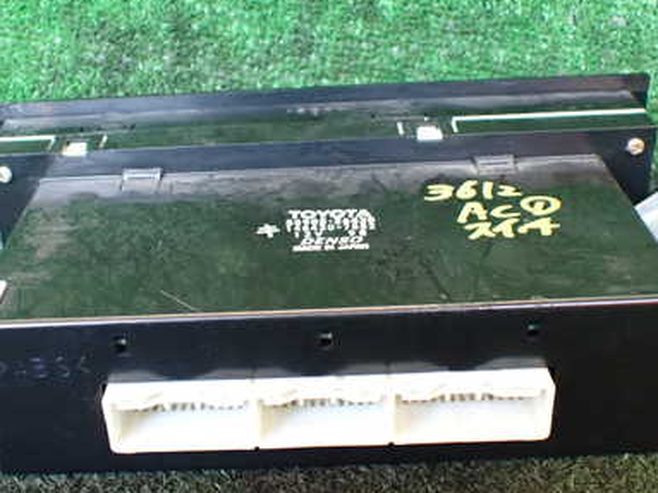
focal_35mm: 47
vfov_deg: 30.8
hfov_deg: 40.4
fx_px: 893
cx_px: 294
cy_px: 223
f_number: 2.3
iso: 800
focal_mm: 5.4
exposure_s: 1/100
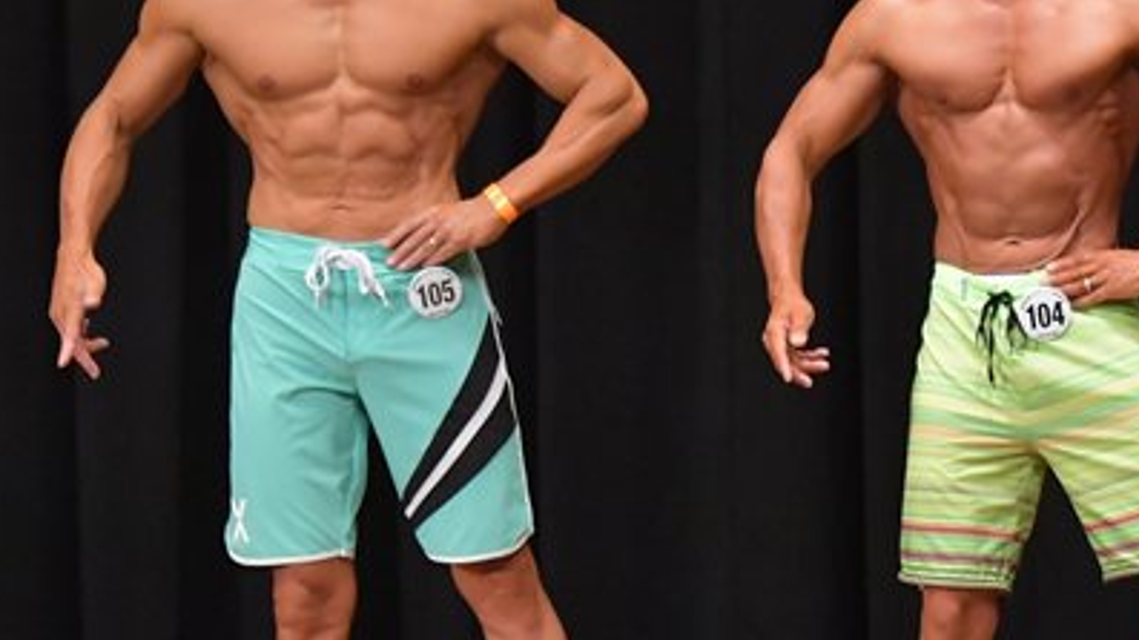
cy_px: 370
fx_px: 12469
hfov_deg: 5.2
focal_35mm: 413
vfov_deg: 2.9
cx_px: 1049
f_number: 5.6
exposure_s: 1/400
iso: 6400
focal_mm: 135
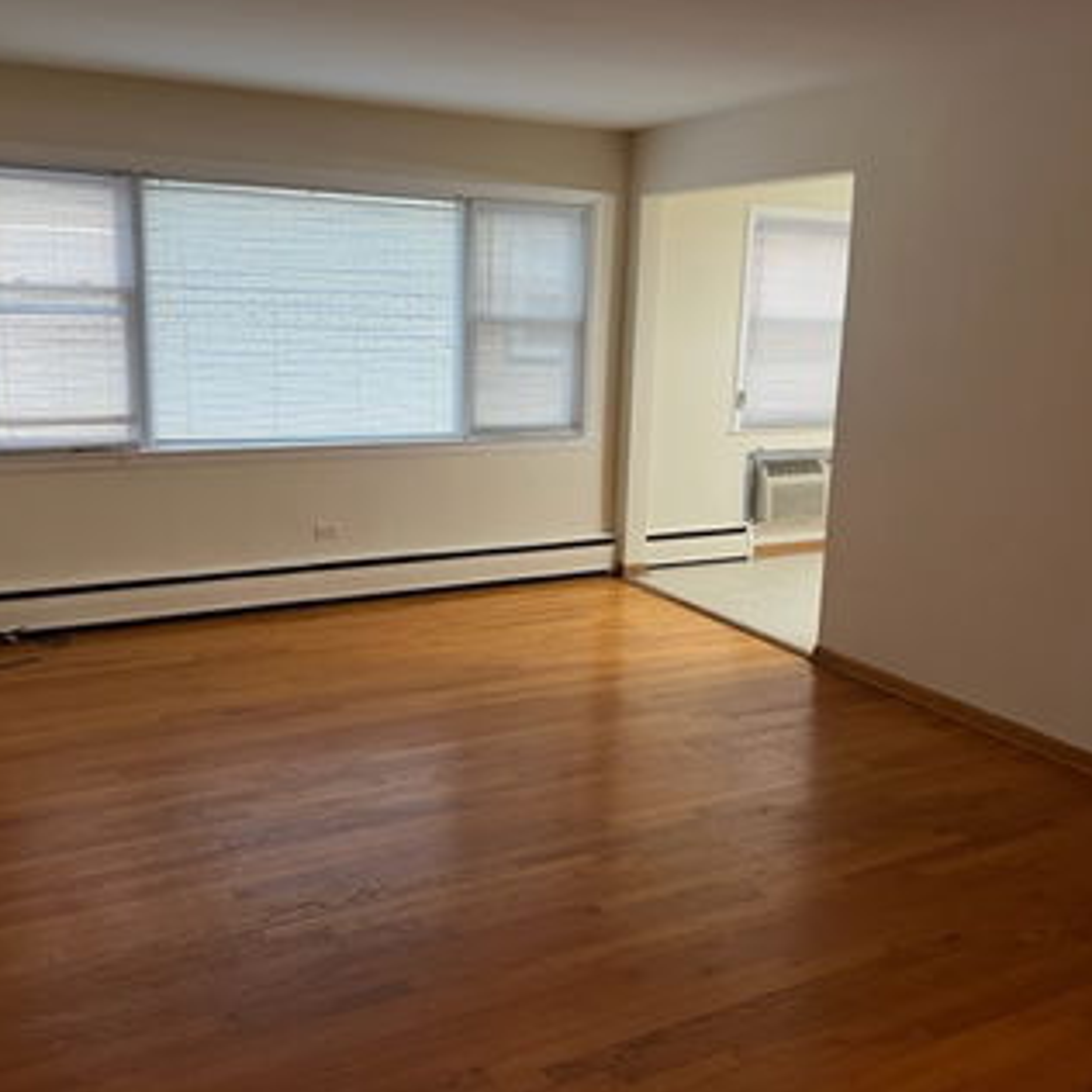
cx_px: 537
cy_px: 543
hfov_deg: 52.5
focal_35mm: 31
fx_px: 1106
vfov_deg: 52.5
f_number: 1.5
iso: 100
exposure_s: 1/60
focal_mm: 5.7
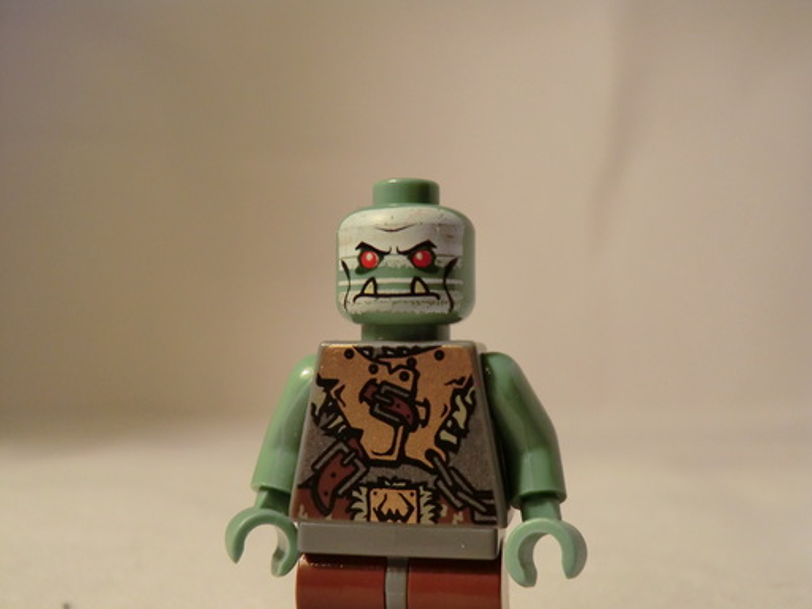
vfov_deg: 36.0
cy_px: 304
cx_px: 406
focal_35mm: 40
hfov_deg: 46.8
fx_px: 938
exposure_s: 1/60
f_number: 3.8
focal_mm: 7.1
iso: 320
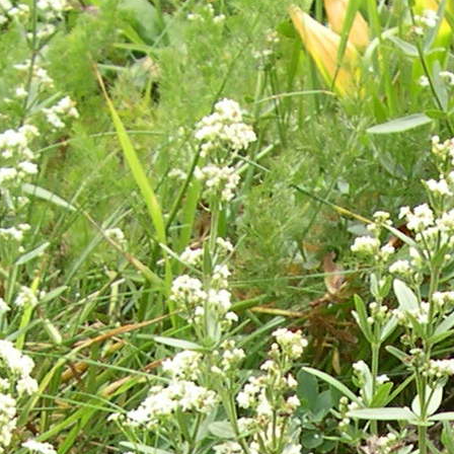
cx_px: 300
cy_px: 640
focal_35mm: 150
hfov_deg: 11.6
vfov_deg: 11.3
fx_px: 2226
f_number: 2.8
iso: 100
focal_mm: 8
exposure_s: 1/223
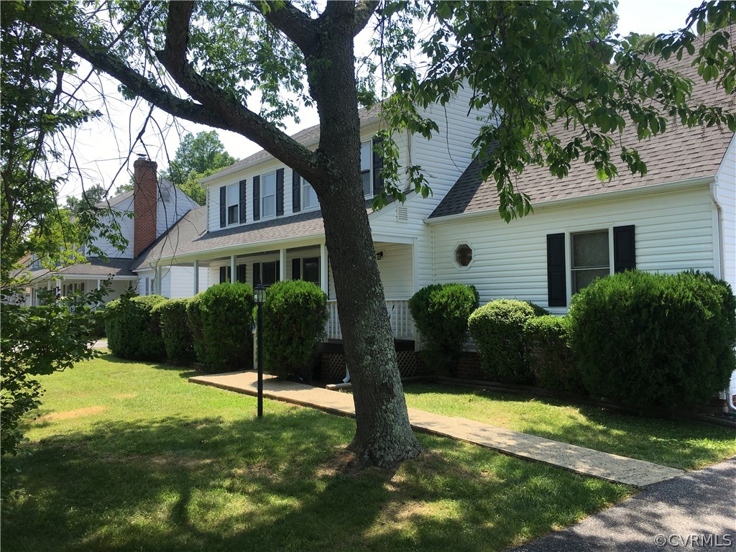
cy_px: 276
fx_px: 617
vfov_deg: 48.2
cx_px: 368
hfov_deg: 61.7
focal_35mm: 29
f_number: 2.2
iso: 25
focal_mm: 4.15
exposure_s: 1/810
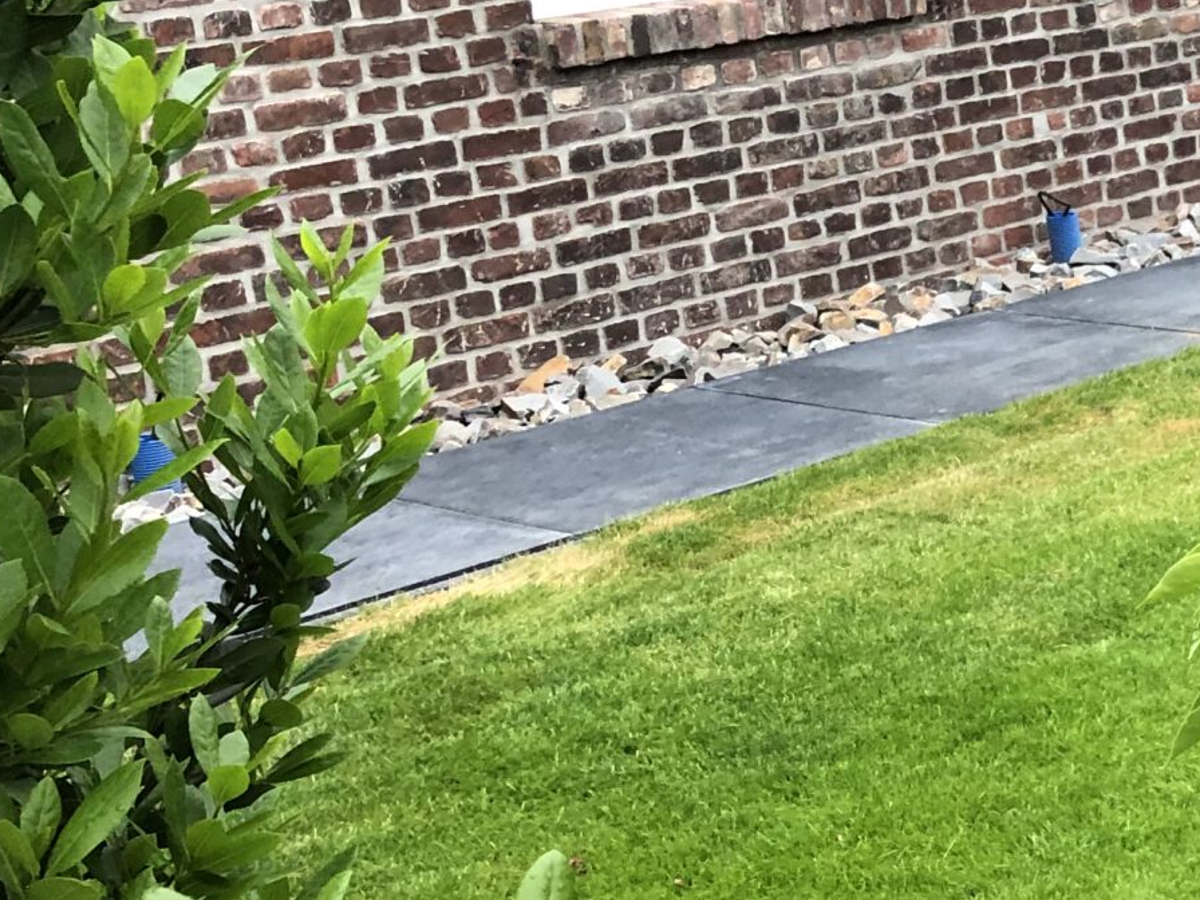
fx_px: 2773
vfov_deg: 18.4
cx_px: 1551
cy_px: 441
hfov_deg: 22.0
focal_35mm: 80
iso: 32
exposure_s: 1/30
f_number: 1.8
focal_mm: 3.99
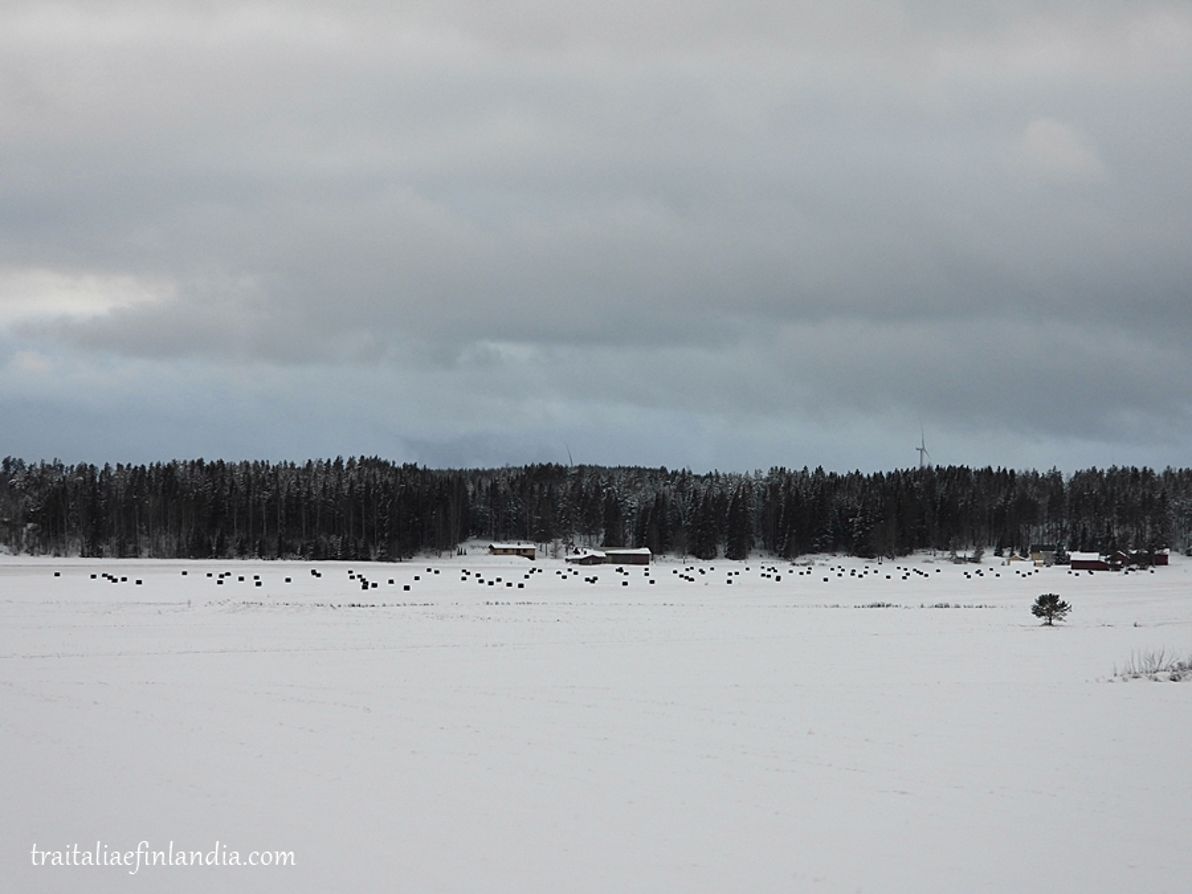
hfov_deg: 20.2
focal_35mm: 97
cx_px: 596
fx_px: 3340
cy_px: 447
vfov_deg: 15.2
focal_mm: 17.5
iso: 100
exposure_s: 1/400
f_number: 3.5
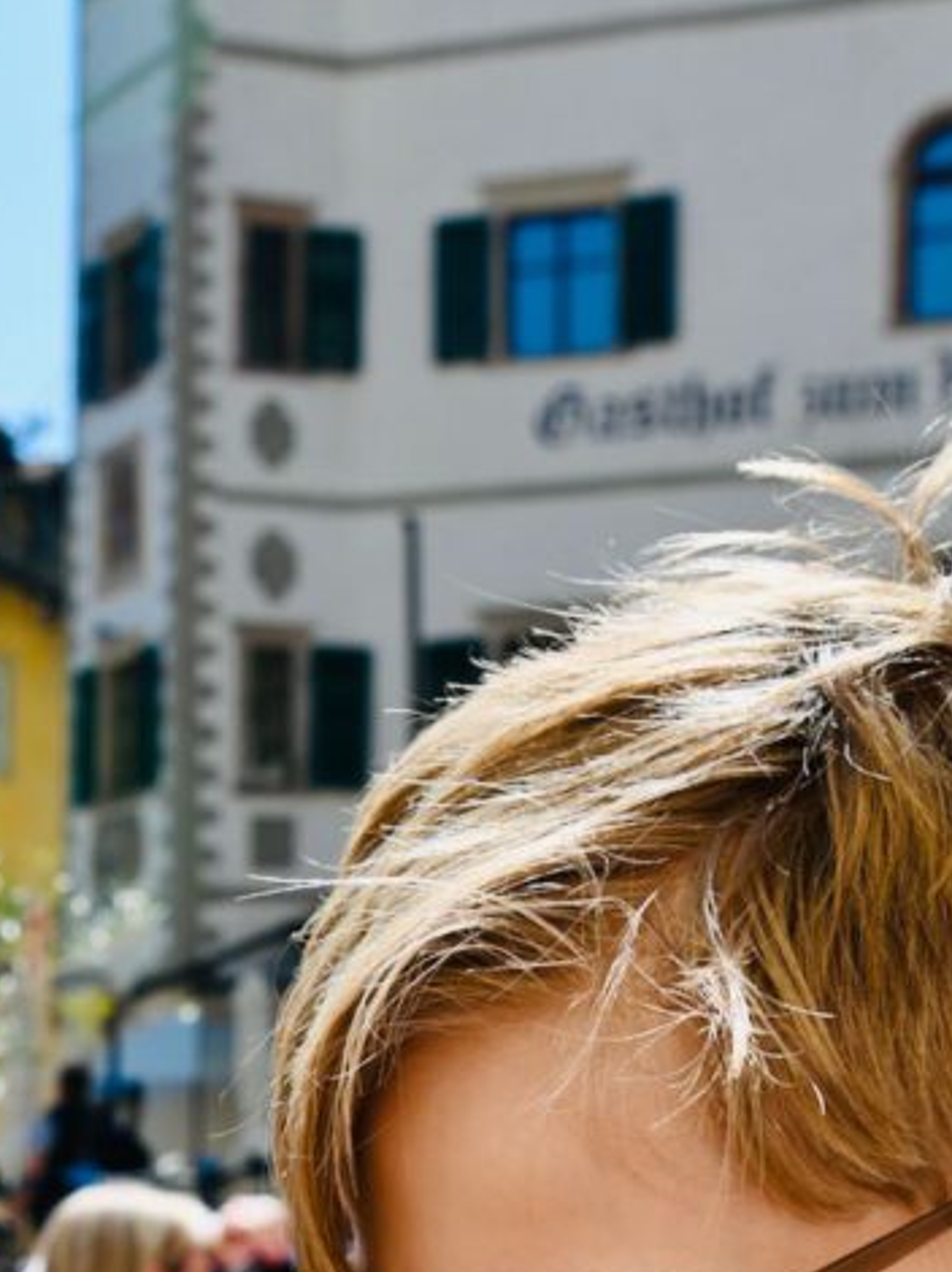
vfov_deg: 22.5
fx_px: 2973
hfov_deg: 17.8
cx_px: 1
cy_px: 1478
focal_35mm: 81
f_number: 5.6
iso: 100
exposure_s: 1/250
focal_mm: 24
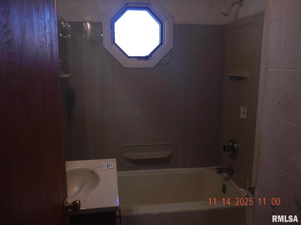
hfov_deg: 58.4
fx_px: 270
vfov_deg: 45.4
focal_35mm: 31
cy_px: 112
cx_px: 150
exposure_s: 1/30
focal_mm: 5.6
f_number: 4.2
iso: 125
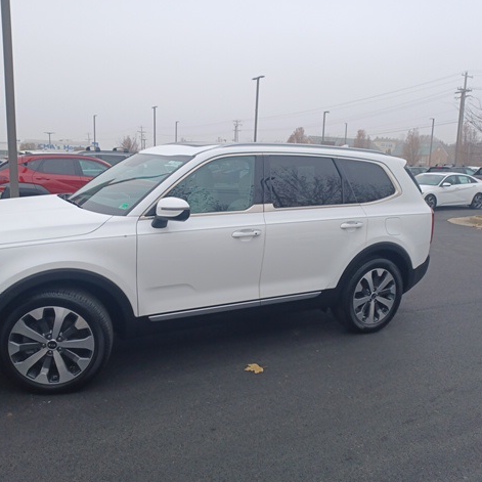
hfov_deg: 53.8
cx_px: 201
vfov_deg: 54.0
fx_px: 473
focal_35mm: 30
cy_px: 240
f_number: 1.8
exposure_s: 1/100
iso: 33
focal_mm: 4.6
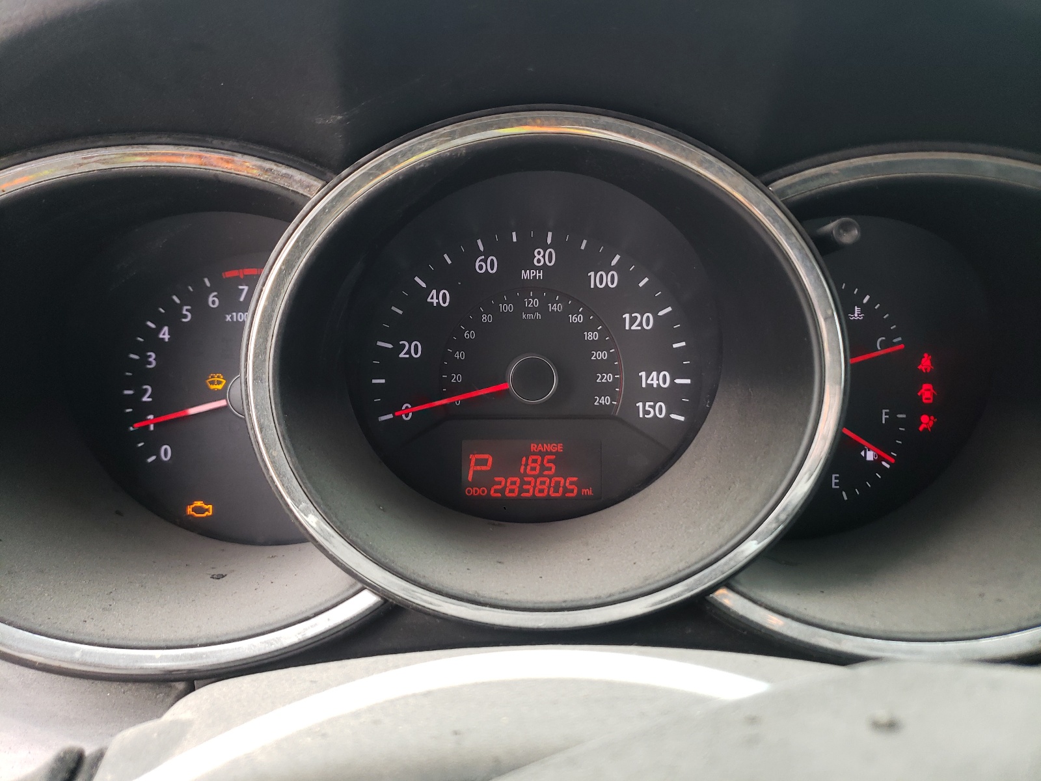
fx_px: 782
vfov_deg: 53.1
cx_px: 520
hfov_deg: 67.3
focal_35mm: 26
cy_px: 390
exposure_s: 1/120
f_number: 1.5
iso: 78
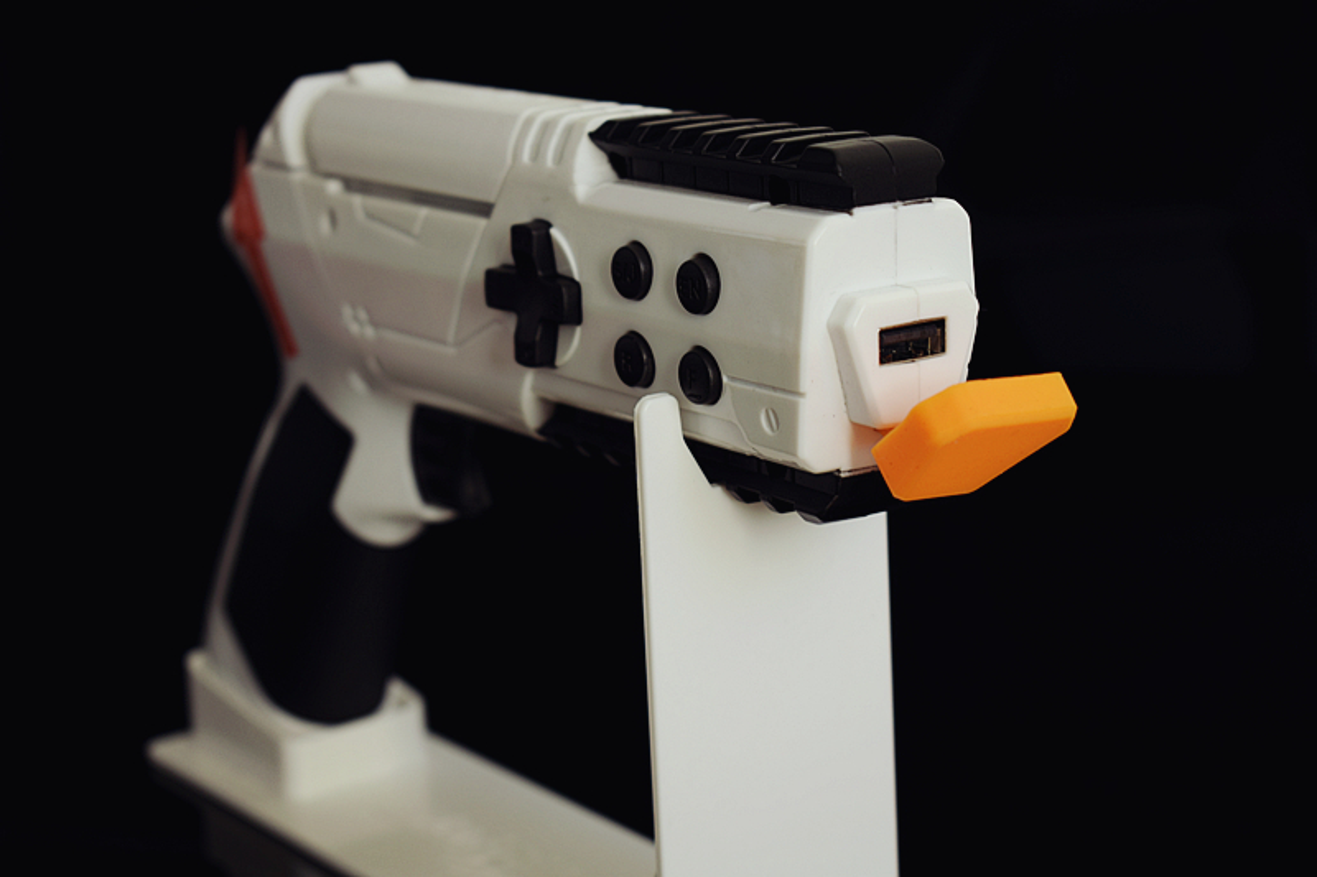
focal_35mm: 72
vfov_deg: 18.9
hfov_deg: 28.1
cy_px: 438
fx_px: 2633
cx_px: 658
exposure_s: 1/20
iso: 100
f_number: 5.3
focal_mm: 48
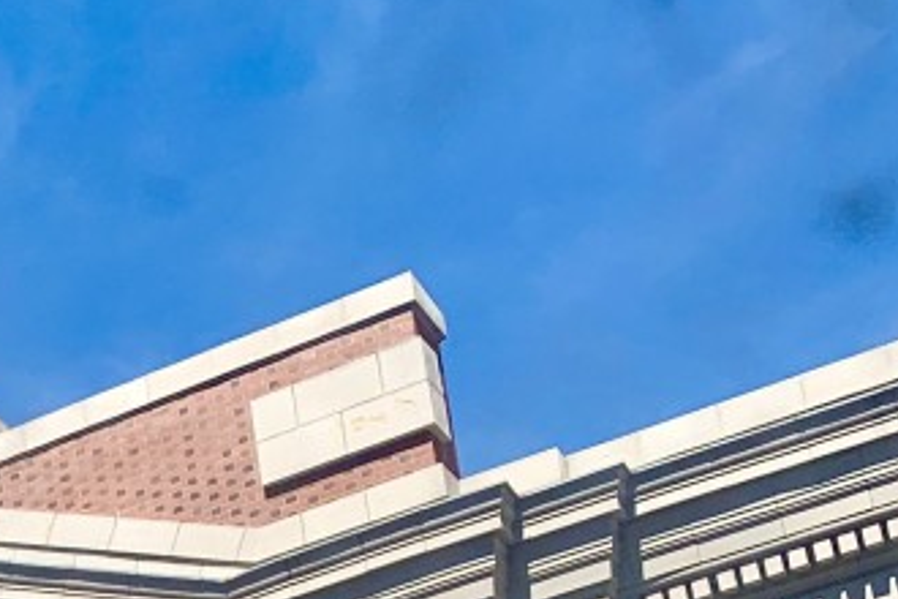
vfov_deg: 11.2
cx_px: -516
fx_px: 2819
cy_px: 1130
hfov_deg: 16.3
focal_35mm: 113
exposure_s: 1/1992
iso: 25
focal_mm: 4.25
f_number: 1.8
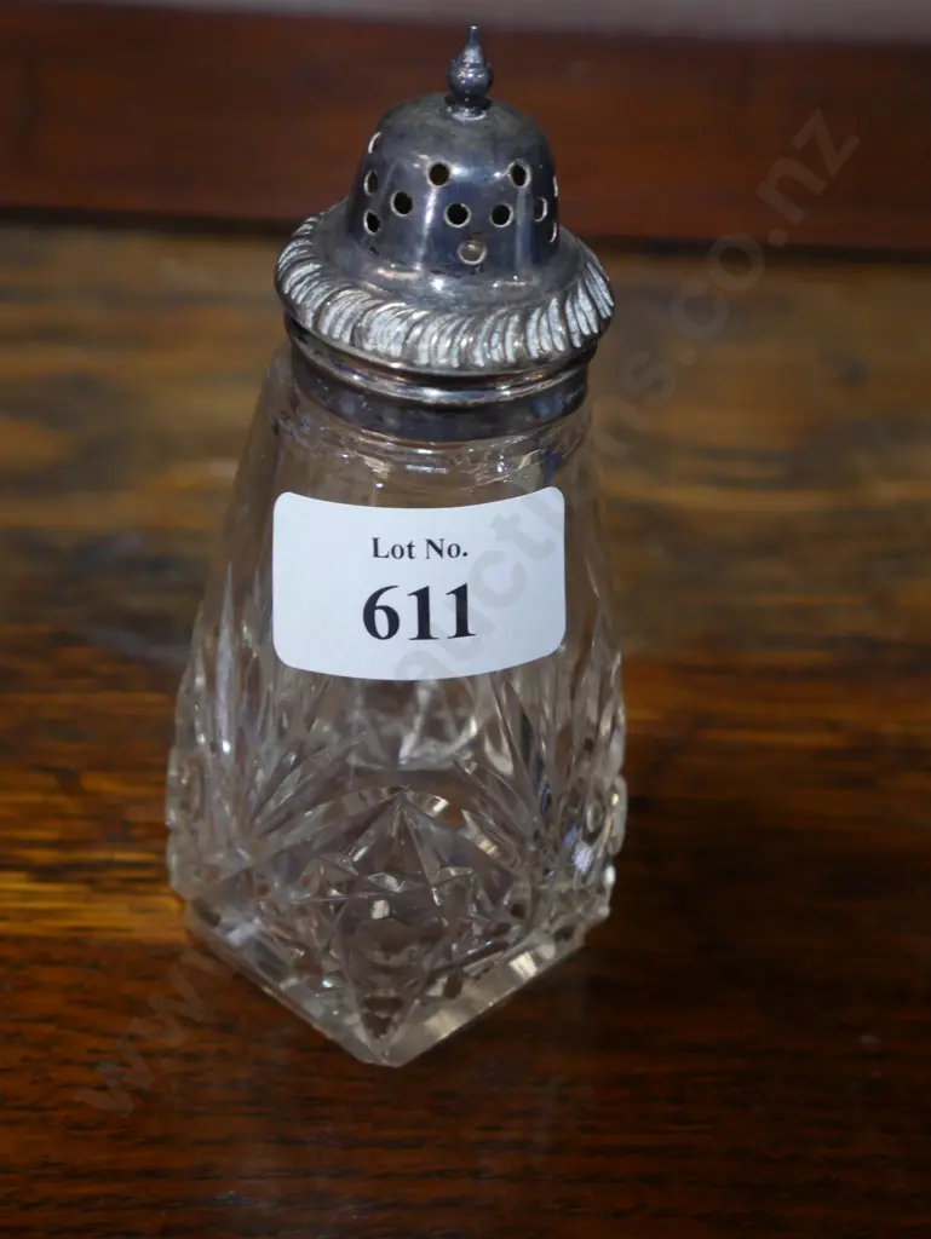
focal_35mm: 84
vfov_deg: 23.3
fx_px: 3010
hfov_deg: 17.6
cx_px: 466
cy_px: 620
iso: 1600
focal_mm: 42
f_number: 5.6
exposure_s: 1/100
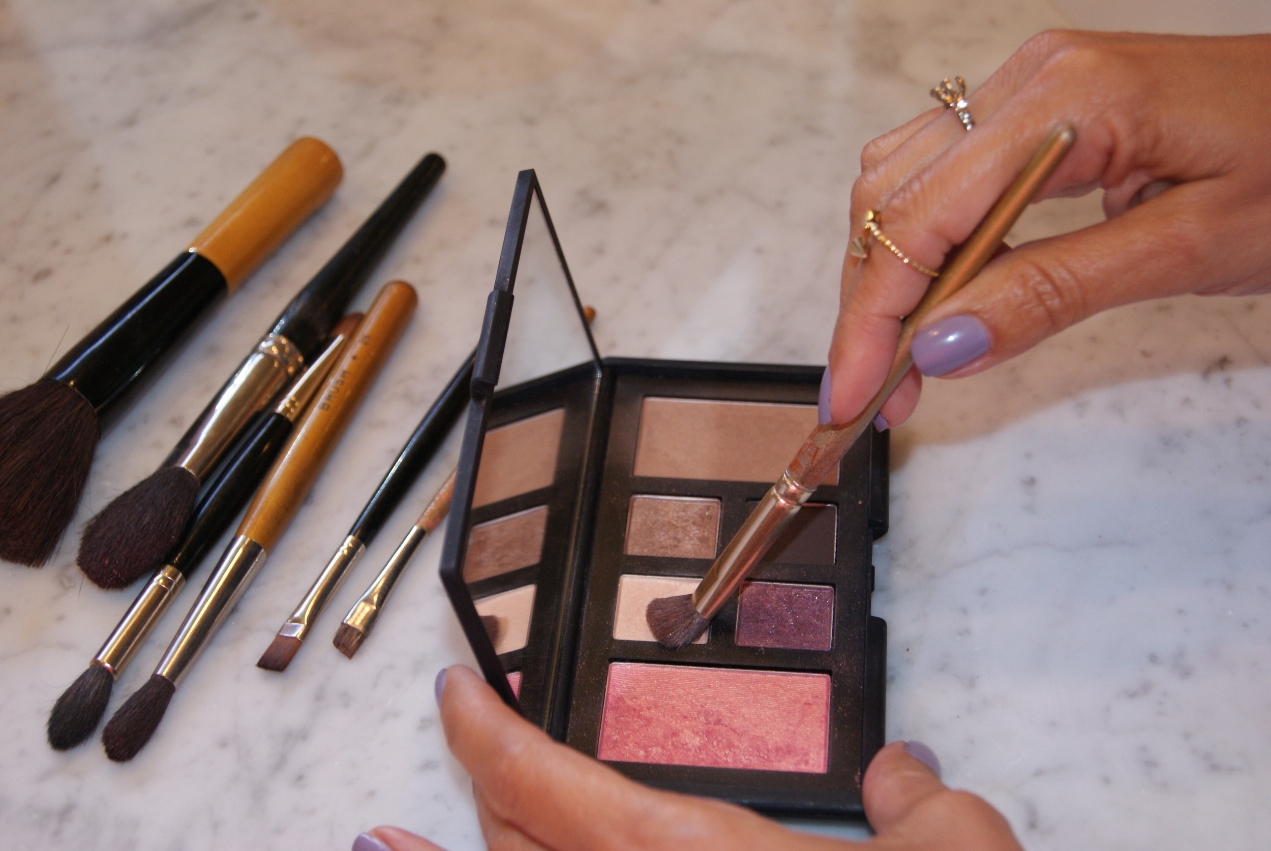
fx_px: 2386
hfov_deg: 29.8
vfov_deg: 20.2
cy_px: 426
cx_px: 636
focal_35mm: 68
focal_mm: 45
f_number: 5.6
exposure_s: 1/60
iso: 400
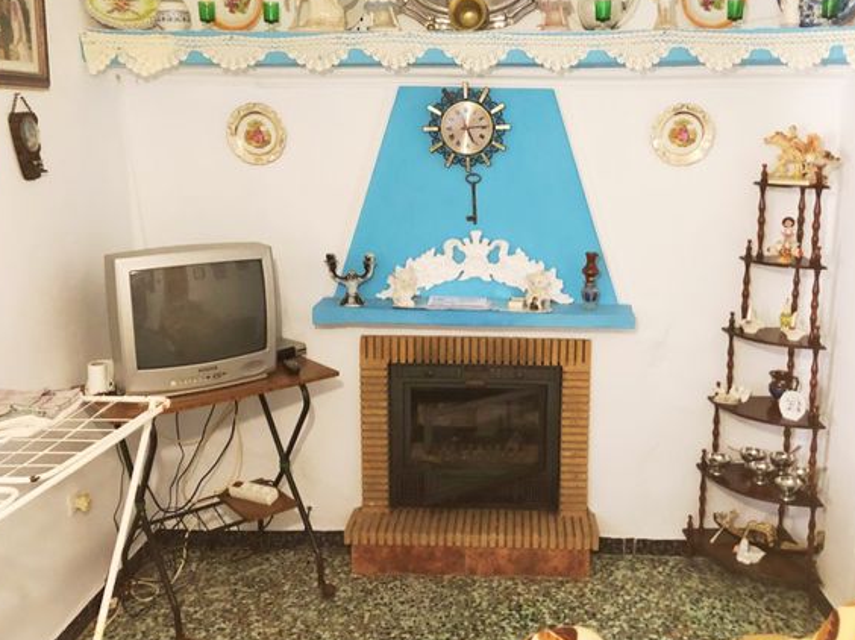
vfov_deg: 40.6
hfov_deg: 52.5
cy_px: 305
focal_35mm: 35
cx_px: 490
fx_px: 864
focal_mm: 3.99
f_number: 1.8
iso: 100
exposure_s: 1/13
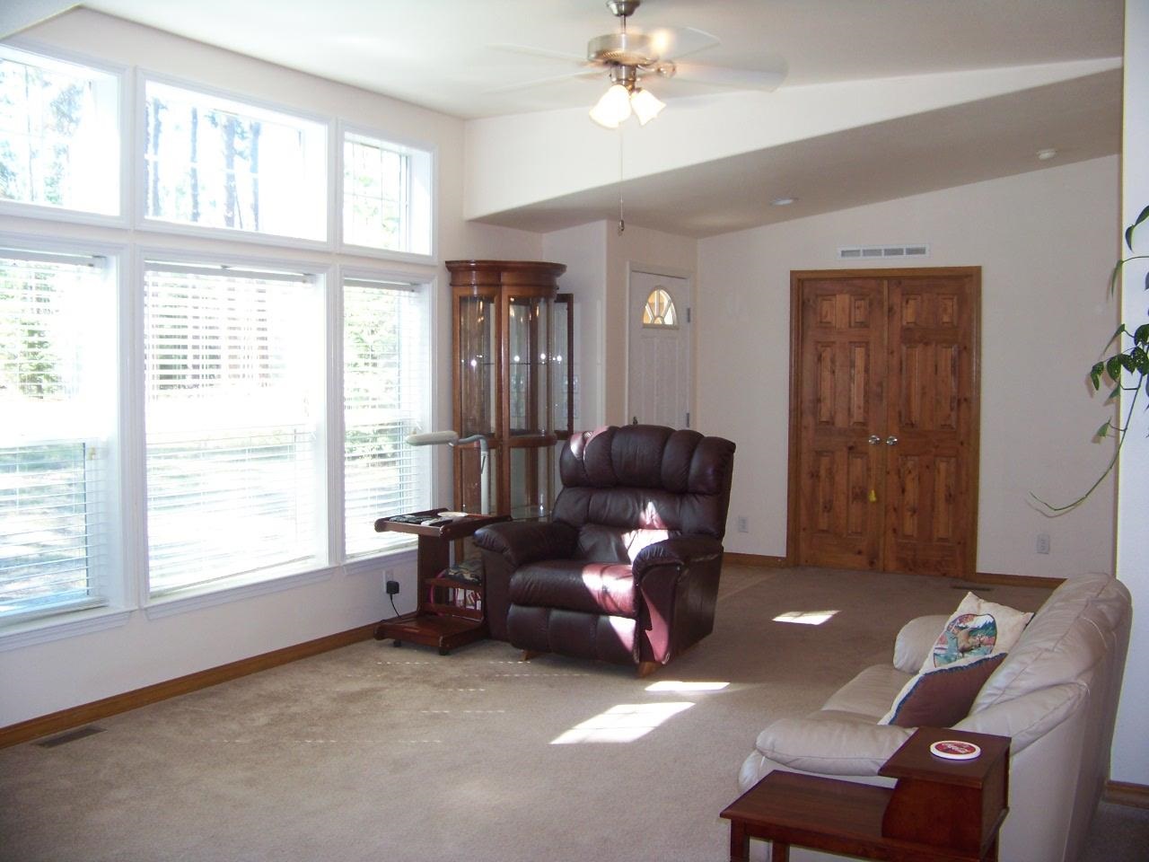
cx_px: 574
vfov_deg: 39.7
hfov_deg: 51.4
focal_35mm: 36
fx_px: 1195
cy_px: 431
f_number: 2.8
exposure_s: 1/30
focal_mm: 5.85
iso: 80
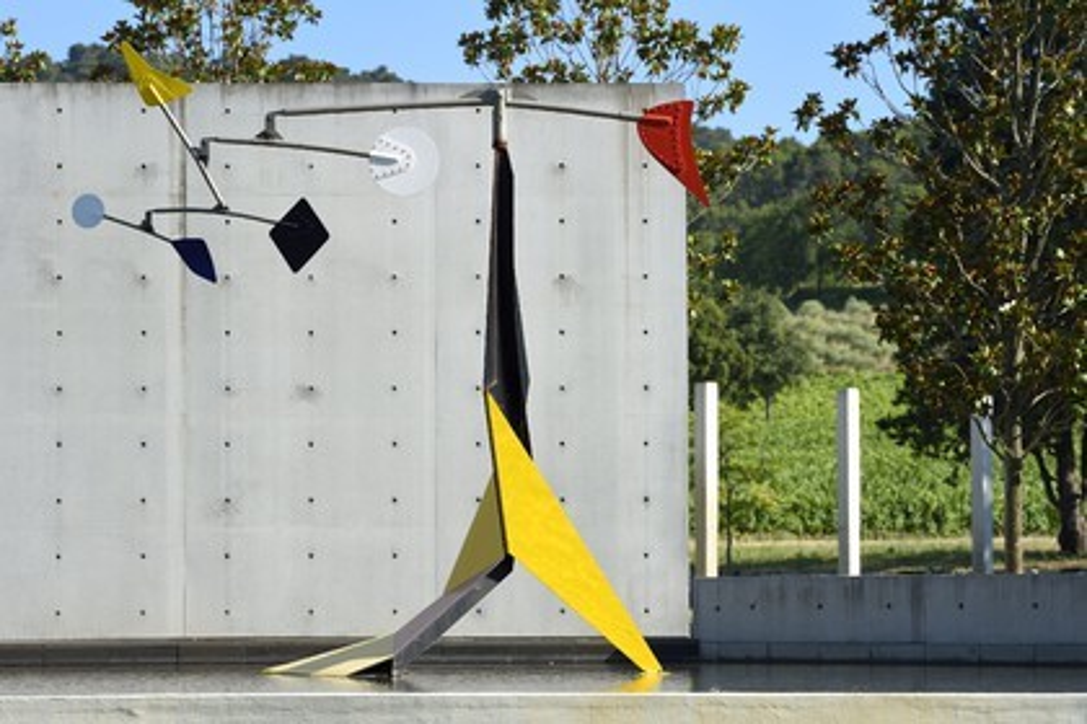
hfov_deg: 14.2
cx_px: 544
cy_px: 362
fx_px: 4378
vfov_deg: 9.5
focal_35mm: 145
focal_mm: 145
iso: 200
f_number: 7.1
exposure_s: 1/500
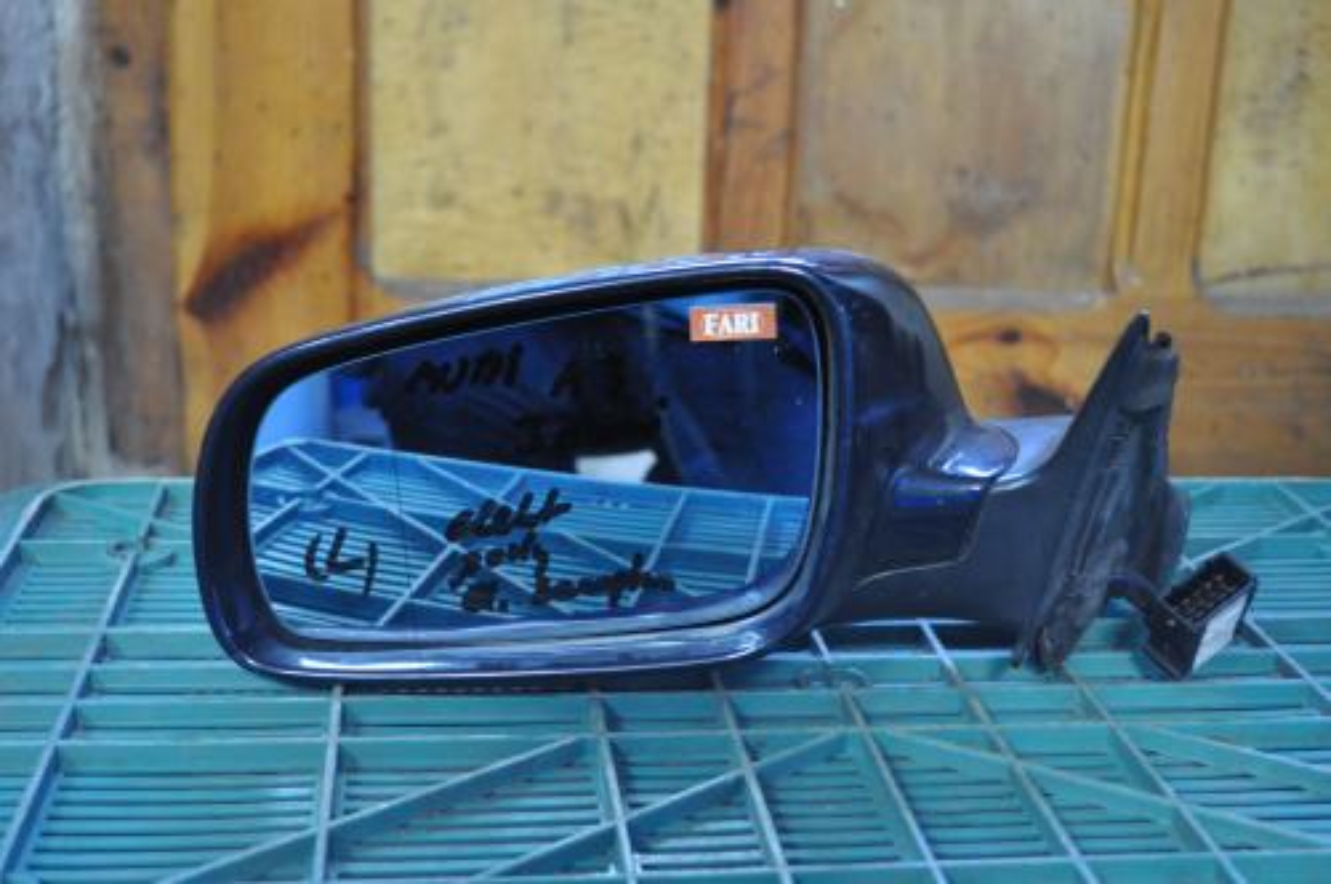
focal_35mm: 48
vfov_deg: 28.0
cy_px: 442
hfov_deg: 41.2
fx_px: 1772
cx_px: 666
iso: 1600
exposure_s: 1/8
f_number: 4.8
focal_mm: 32
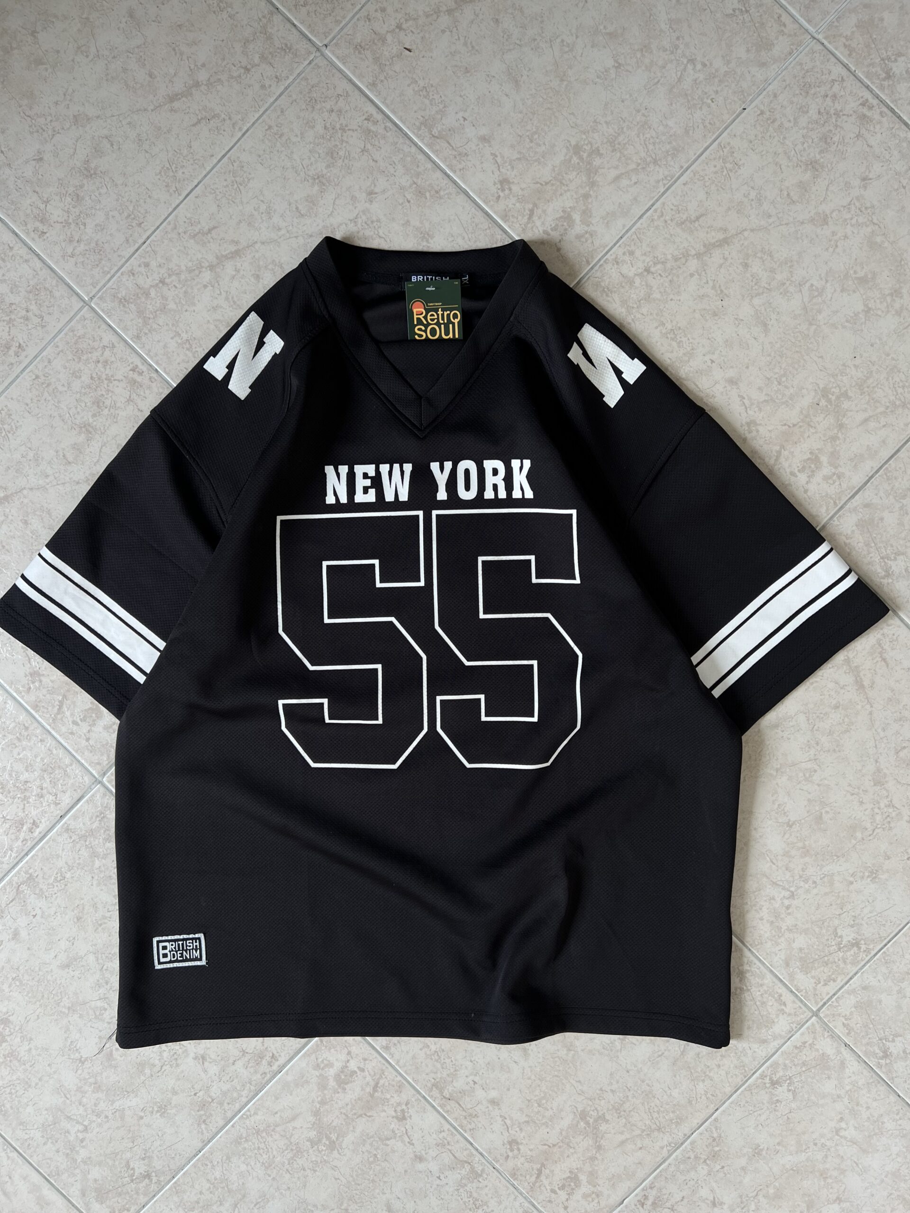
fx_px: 911
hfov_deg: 53.1
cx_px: 455
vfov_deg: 67.3
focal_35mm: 26
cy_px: 606
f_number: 1.5
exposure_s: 1/210
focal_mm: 5.7
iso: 40
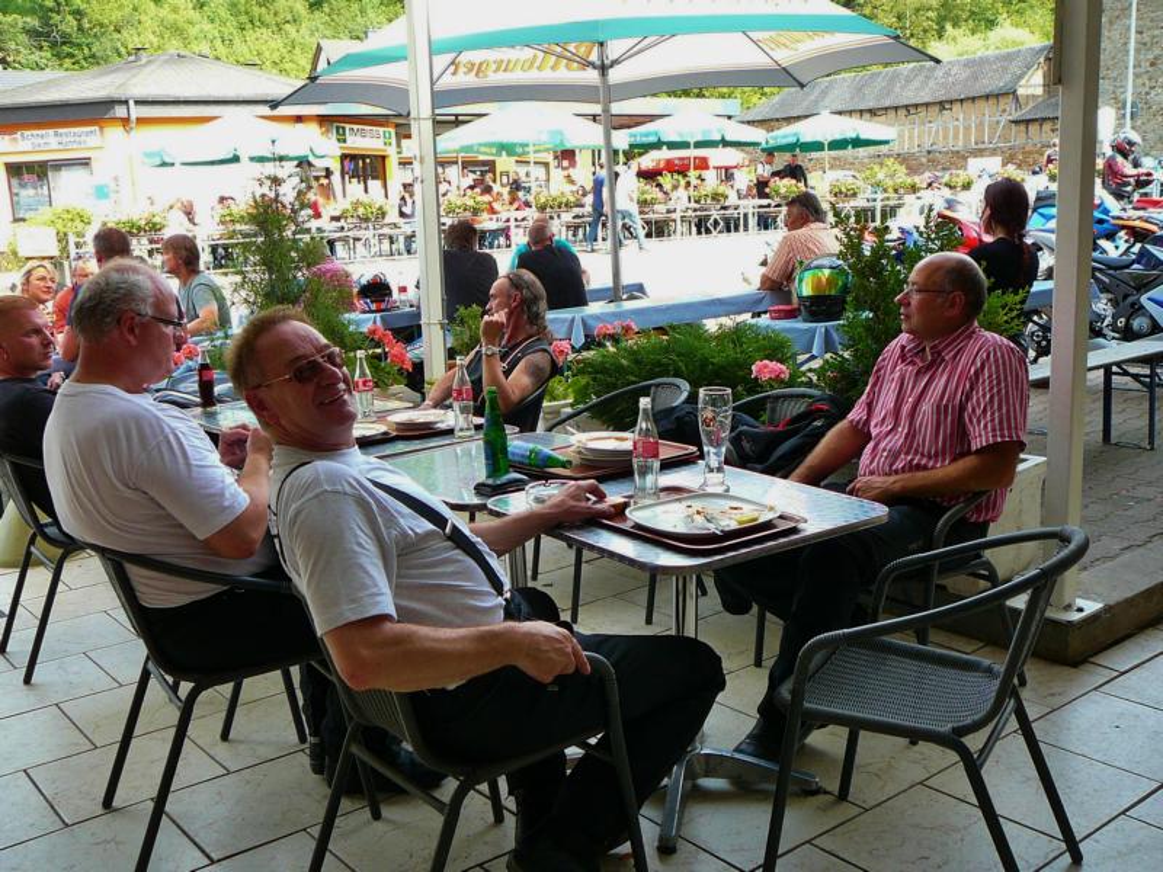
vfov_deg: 40.7
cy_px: 436
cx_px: 582
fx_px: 1176
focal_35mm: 35
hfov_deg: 52.6
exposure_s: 1/80
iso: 80
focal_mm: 5.2
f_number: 2.8
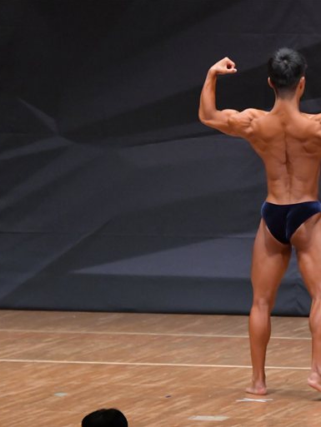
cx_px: 297
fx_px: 4845
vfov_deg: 5.1
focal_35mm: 392
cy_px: 213
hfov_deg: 3.8
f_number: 5.6
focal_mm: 180
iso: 6400
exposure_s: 1/400
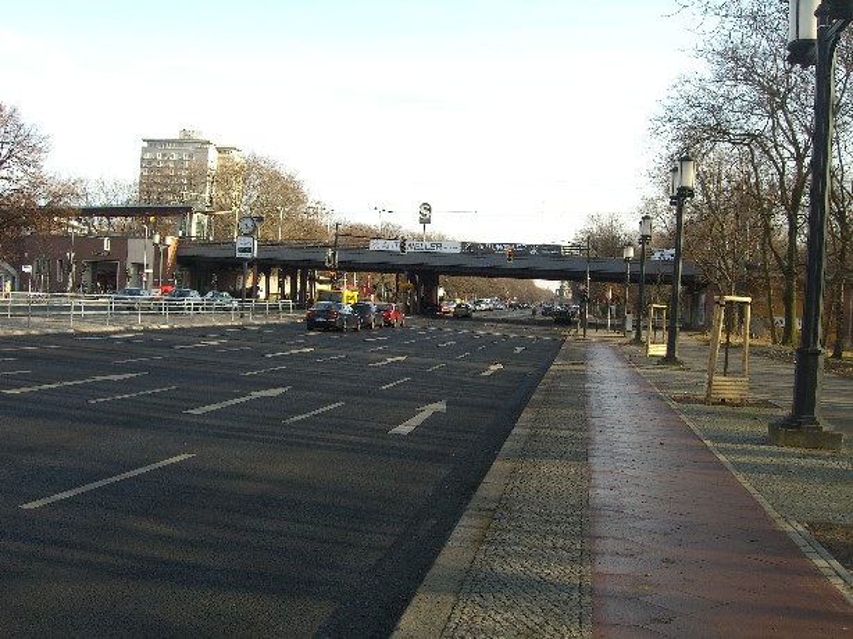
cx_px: 426
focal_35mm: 38
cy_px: 320
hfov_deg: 49.0
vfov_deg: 37.7
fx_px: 936
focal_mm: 7.9
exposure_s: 1/200
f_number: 4
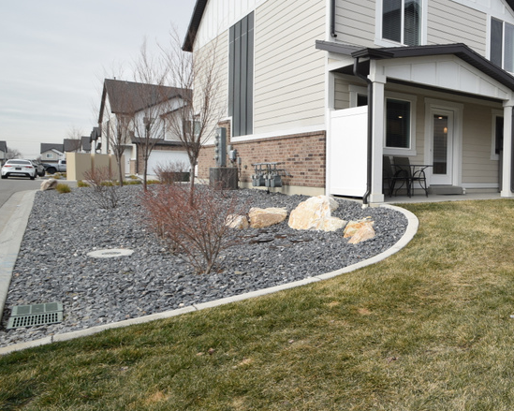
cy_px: 169
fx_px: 439
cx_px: 474
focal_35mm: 29
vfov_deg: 49.9
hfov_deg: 52.4
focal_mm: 11
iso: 200
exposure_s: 1/320
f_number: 9
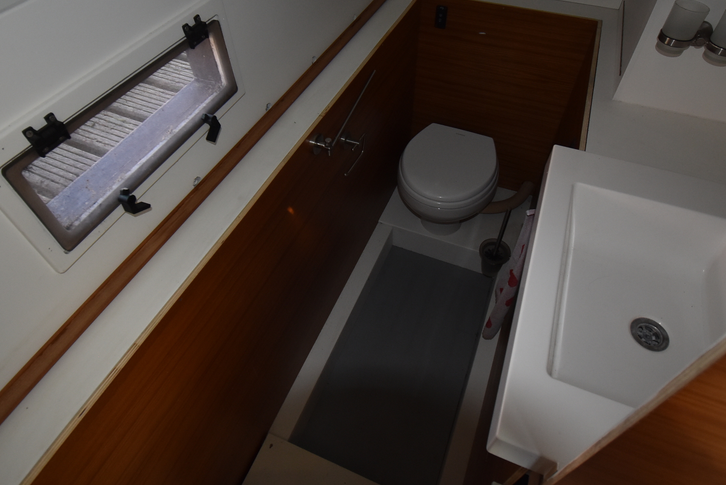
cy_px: 203
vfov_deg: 59.3
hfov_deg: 81.1
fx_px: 424
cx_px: 373
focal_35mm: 21
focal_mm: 10
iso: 800
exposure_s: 1/80
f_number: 4.5
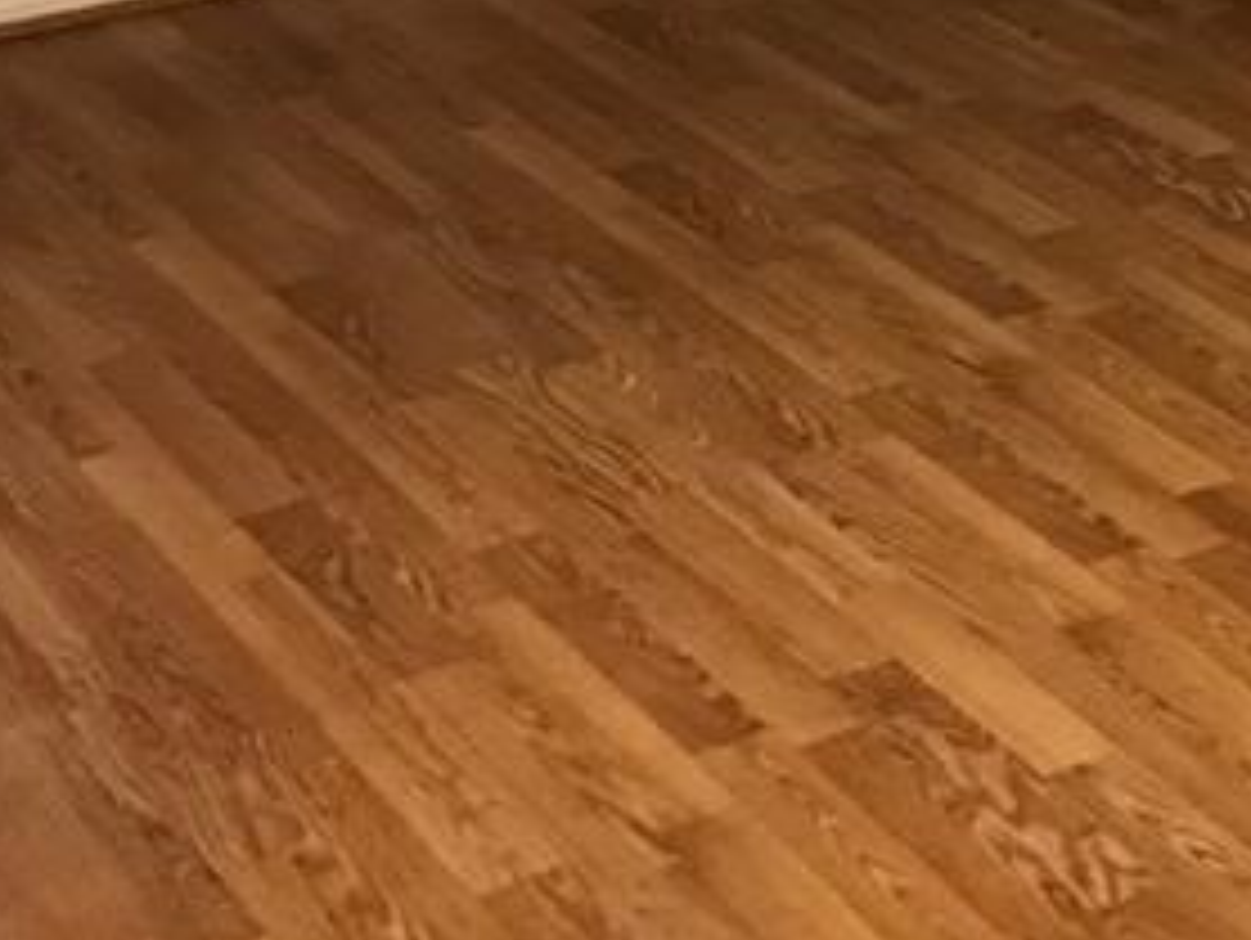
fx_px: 3726
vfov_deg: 13.0
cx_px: 1845
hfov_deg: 17.3
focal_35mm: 103
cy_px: -747
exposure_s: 1/15
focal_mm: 3.99
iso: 64
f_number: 1.8
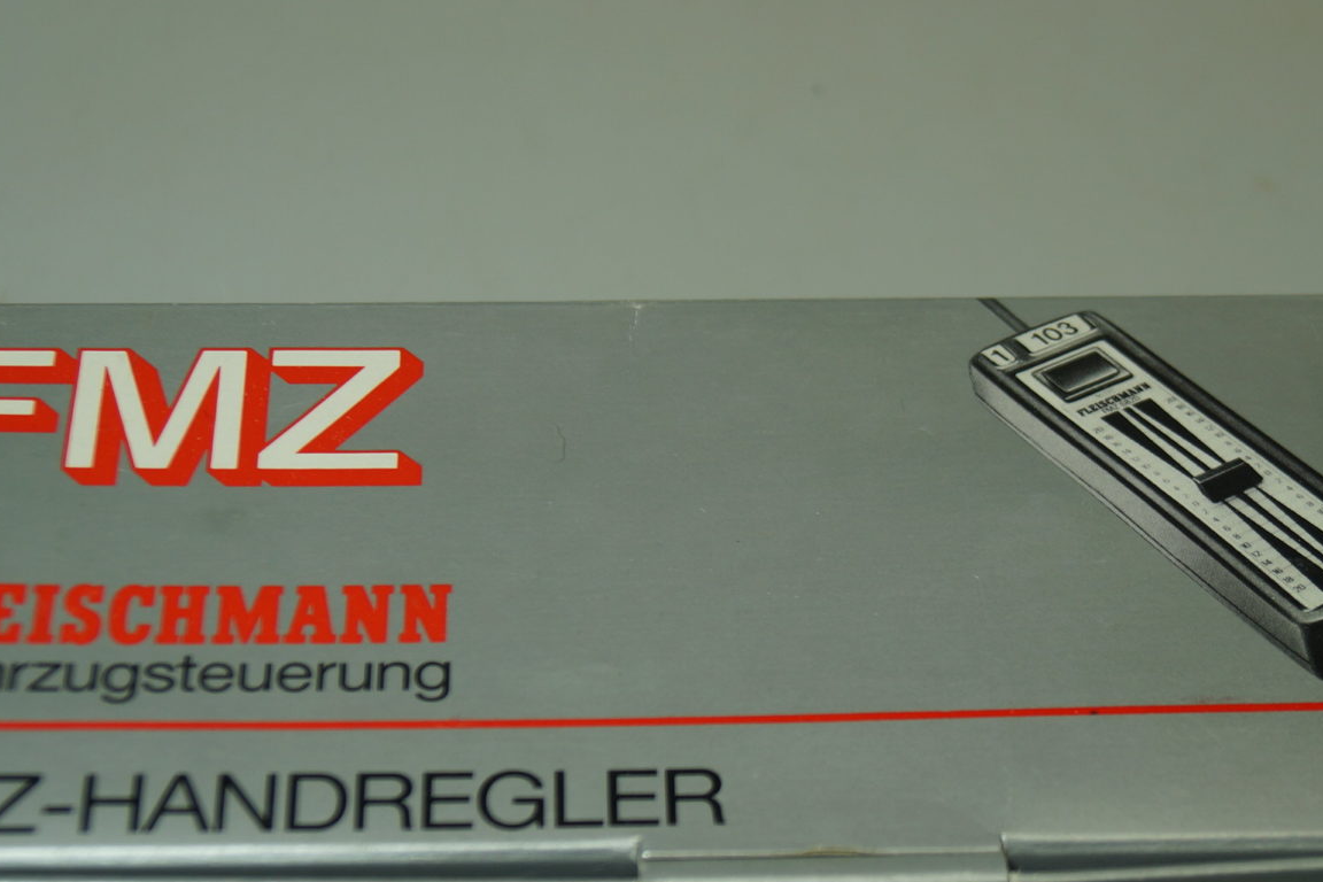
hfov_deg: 25.3
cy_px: 516
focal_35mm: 80
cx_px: 740
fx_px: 2940
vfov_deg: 17.1
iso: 125
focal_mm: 30
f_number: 4.5
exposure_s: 1/160
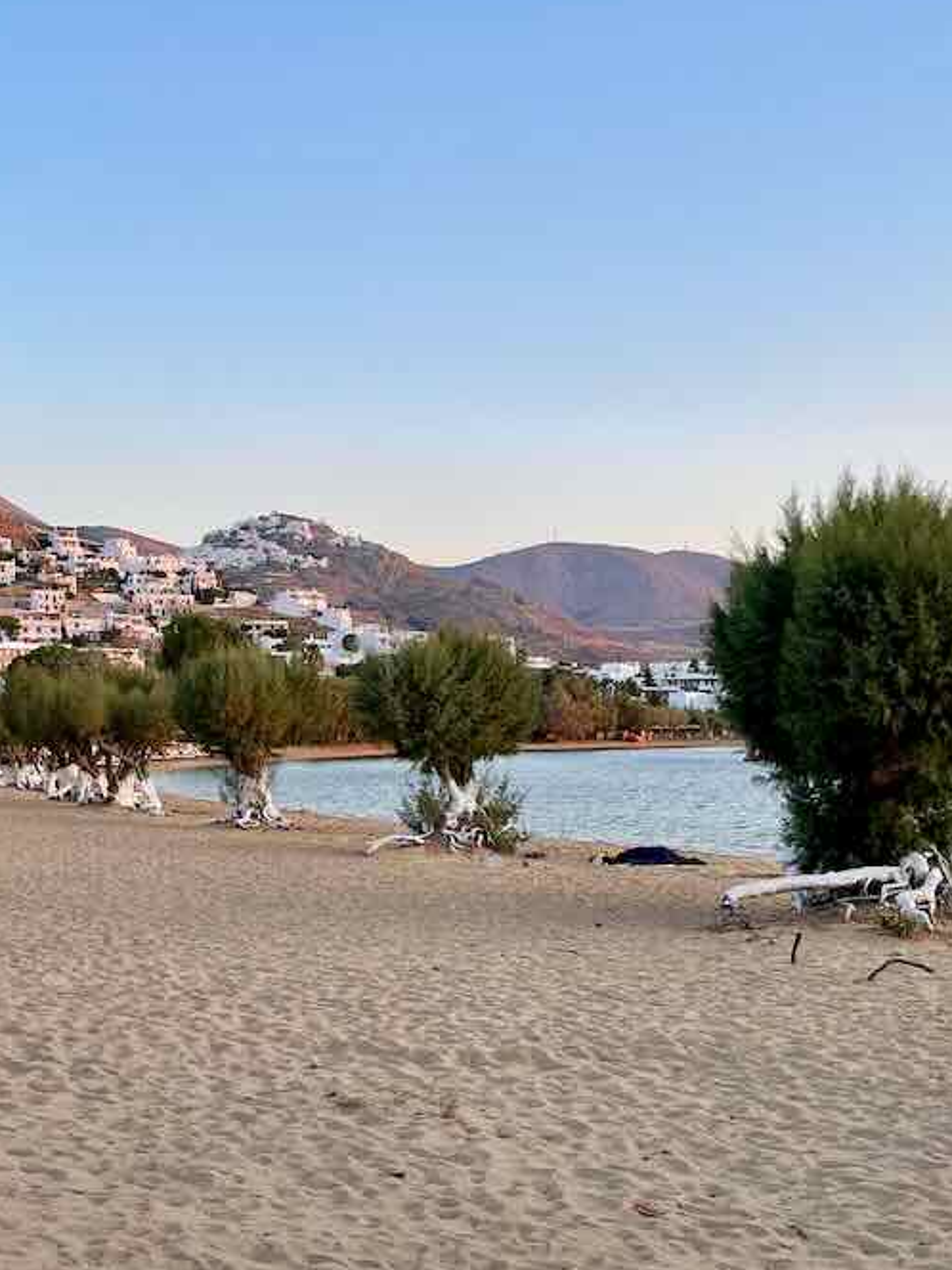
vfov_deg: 40.4
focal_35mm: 47
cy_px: 633
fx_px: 1723
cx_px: 413
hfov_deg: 30.8
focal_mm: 5.1
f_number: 1.6
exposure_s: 1/421
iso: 32
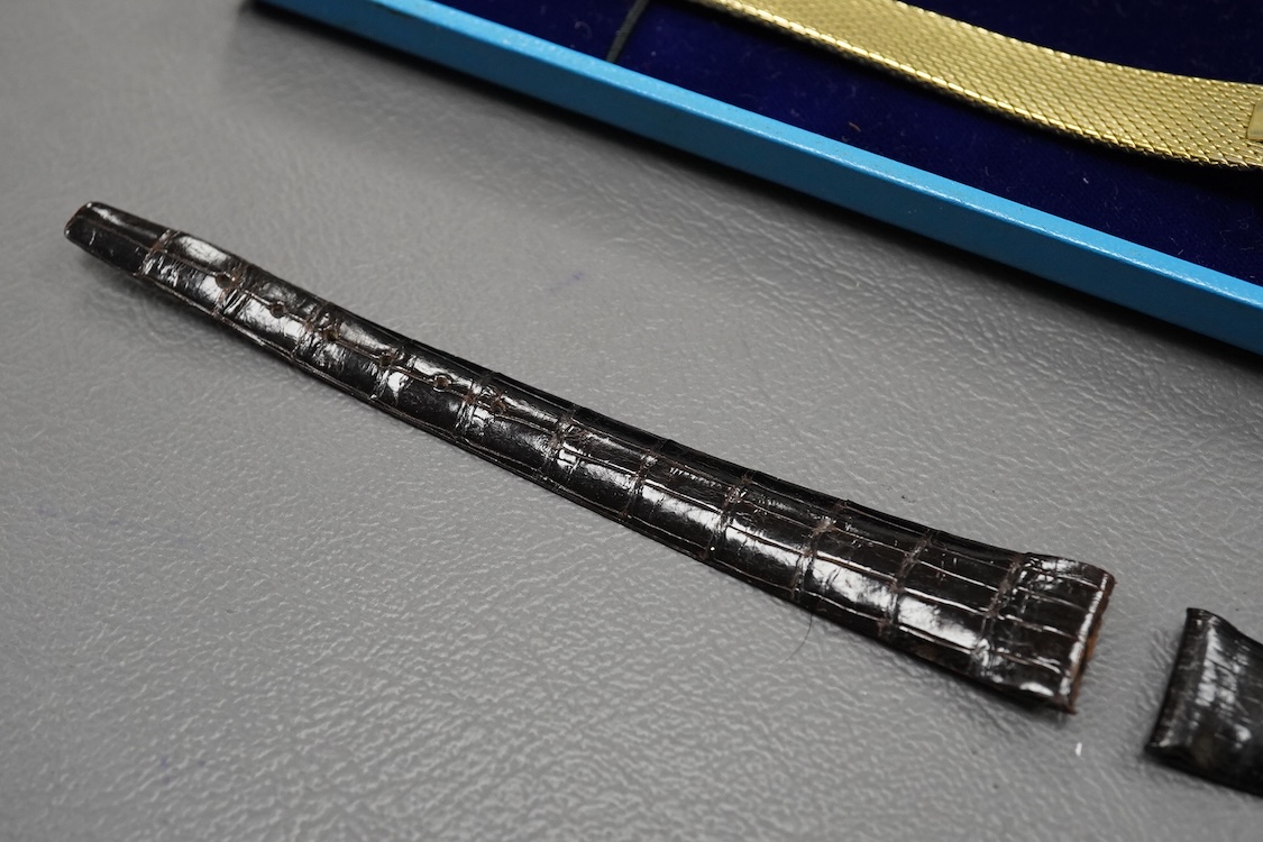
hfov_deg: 43.6
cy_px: 421
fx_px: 1579
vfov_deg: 29.9
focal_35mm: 45
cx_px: 632
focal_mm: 30
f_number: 11
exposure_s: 1/160
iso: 2500
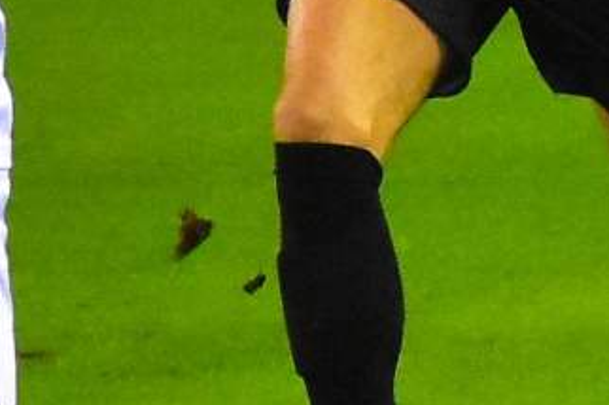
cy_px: 17
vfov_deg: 2.2
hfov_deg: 3.3
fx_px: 10596
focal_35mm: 627
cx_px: -166
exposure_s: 1/1000
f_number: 3.2
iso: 5000
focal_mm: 70
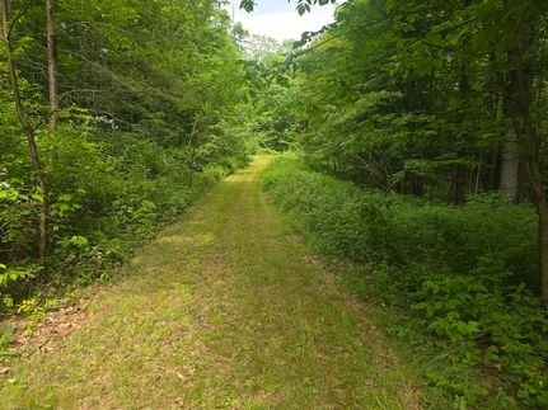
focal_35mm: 23
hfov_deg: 73.9
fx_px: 364
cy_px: 205
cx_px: 274
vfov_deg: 58.9
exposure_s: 1/162
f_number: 1.7
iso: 12
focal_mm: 6.3
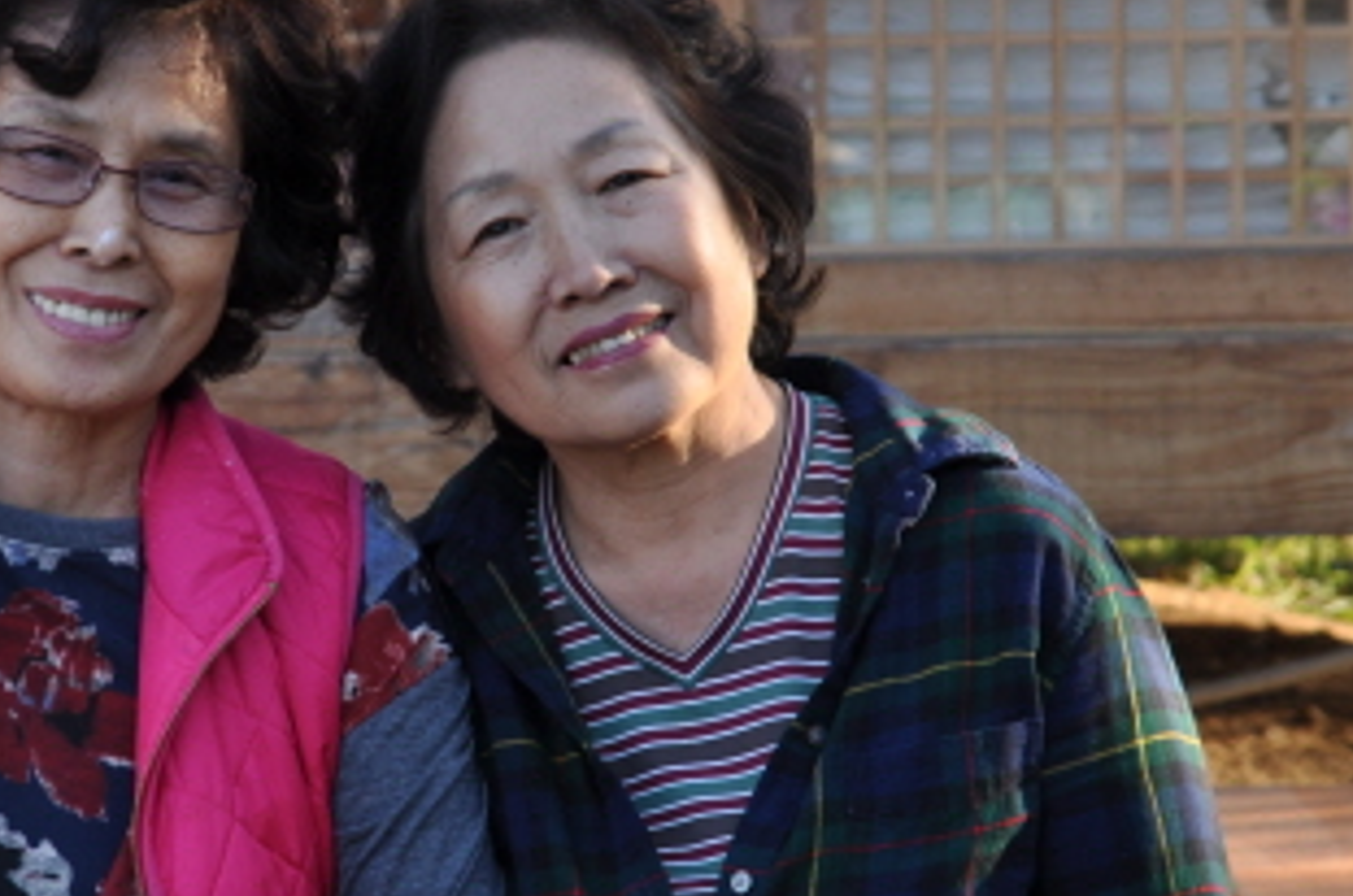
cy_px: 500
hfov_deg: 8.7
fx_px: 8851
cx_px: 383
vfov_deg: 5.8
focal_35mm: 236
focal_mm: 70
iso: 200
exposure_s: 1/125
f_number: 5.6
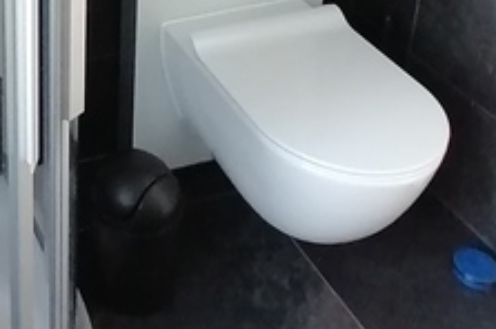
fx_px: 839
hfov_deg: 30.1
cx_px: -24
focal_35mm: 61
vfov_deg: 19.2
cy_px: -178
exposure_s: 1/33.3
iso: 320
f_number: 2.4
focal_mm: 2.84
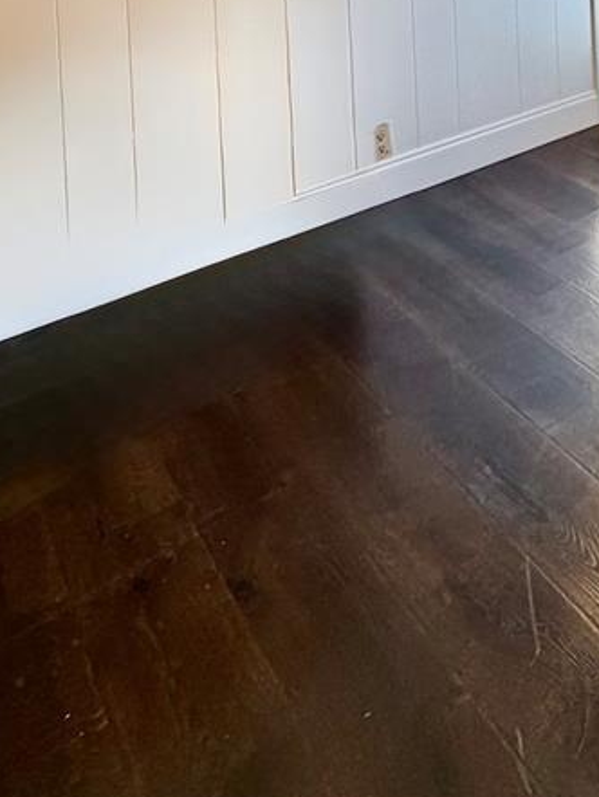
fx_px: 876
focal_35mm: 38
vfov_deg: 36.8
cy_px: -171
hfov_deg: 32.5
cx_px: 680
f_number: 2.2
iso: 160
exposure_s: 1/120
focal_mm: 2.22
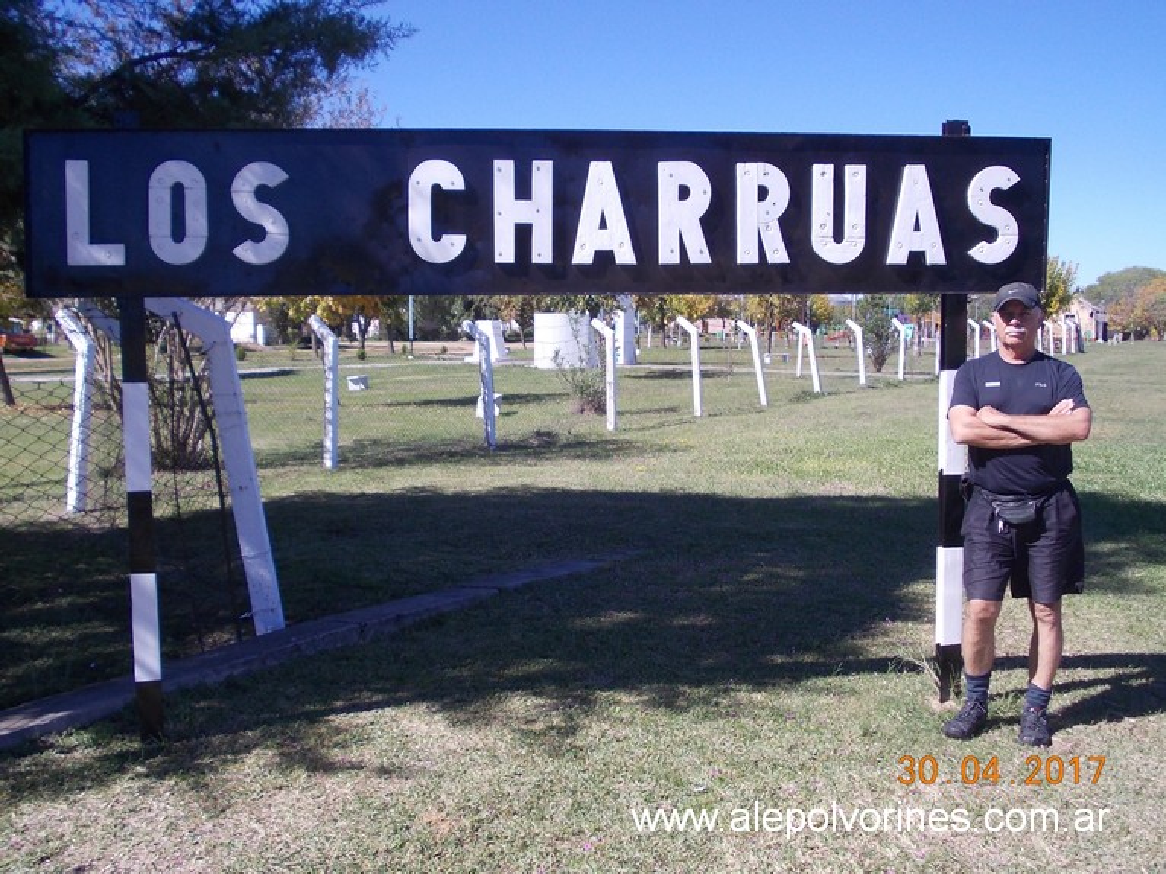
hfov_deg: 49.0
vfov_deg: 37.7
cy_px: 437
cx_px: 583
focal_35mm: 38
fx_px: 1280
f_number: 6.2
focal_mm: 5.3
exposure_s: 1/200
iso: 80
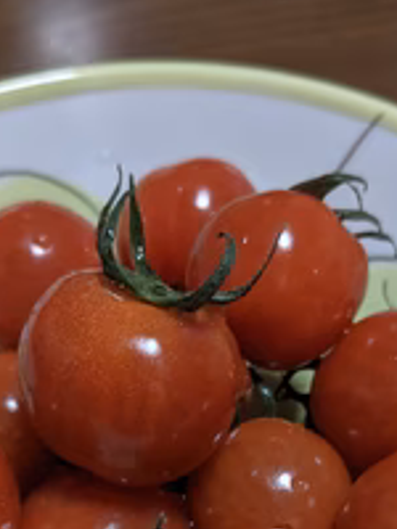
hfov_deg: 27.0
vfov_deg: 33.5
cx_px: 193
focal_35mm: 54
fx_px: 826
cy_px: 487
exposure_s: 1/24
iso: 123
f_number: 1.73
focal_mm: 4.38
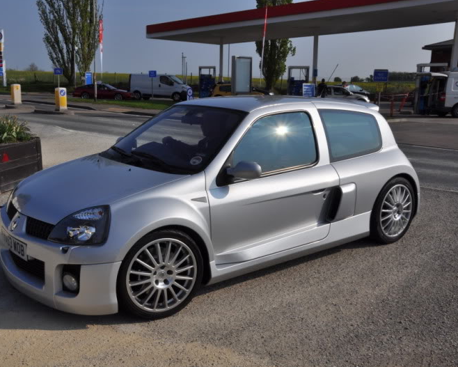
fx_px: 556
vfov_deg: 36.5
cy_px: 183
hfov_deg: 44.6
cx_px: 187
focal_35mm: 41
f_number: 18
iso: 200
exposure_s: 1/320
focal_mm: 24
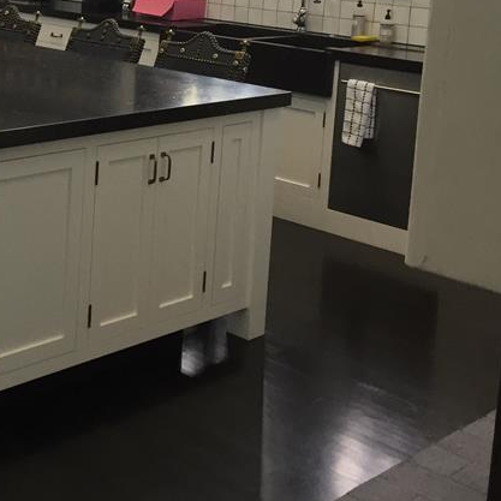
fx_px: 1032
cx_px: -34
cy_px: 50
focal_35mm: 63
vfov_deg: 26.4
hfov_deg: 25.5
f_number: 2.2
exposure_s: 1/30
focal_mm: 4.15
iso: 80
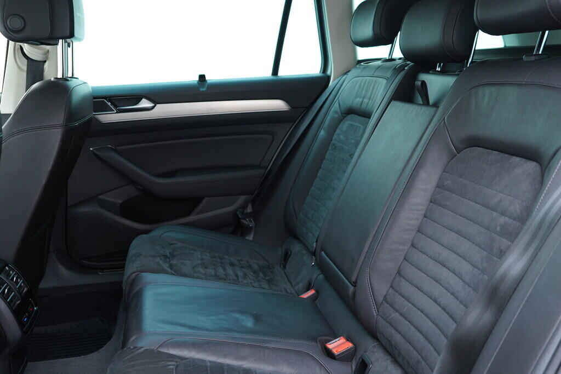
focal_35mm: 36
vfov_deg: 36.9
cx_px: 280
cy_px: 187
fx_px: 561
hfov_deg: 53.1
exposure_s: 1/40
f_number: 2.8
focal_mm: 24
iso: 500
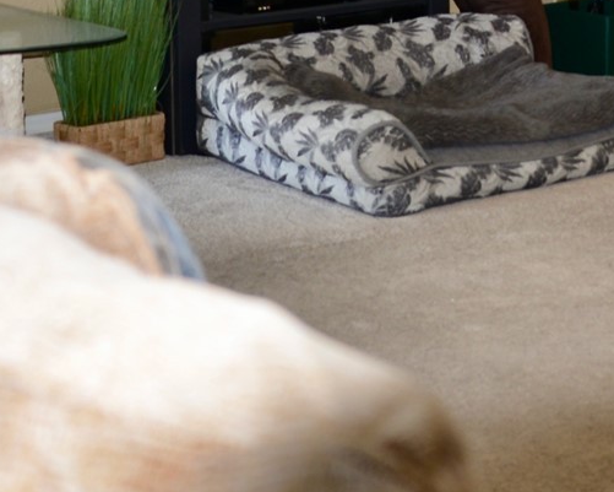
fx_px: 2217
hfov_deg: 15.3
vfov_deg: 12.2
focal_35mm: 122
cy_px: -185
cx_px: 691
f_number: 3.8
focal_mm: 32
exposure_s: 1/60
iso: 320
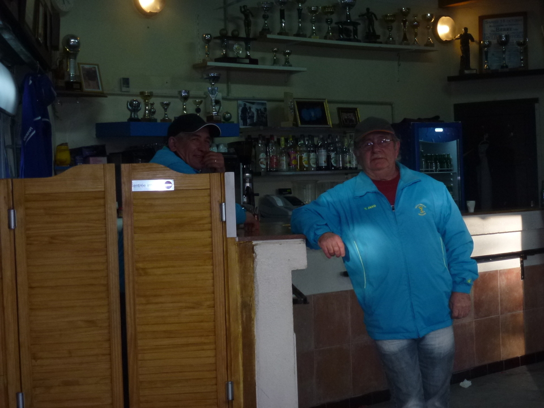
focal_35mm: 65
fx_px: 1021
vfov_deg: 22.6
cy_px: 204
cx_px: 272
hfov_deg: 29.8
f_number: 4.6
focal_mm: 11.7
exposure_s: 1/60
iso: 250
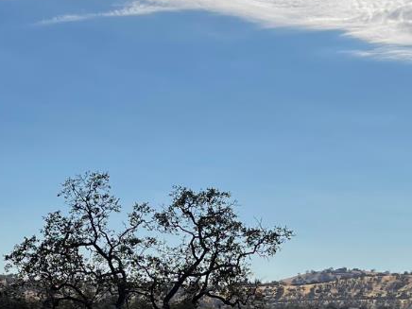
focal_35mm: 86
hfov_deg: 22.7
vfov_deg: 16.7
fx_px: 1024
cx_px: 138
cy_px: 336
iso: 32
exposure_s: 1/9174
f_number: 1.6
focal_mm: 5.1
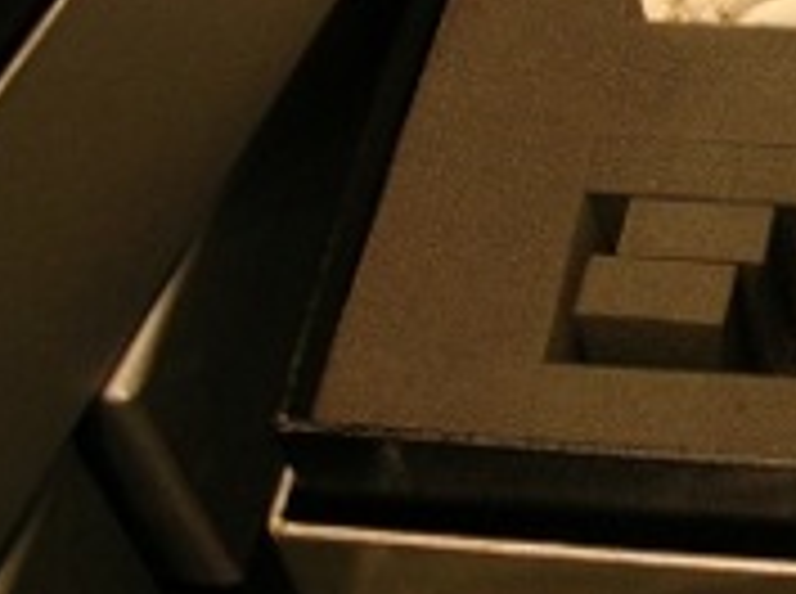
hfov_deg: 18.5
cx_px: 1025
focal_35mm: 99
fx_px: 2272
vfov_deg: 14.7
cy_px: 27
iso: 50
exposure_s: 1/21.6
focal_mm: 5.8
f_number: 2.8
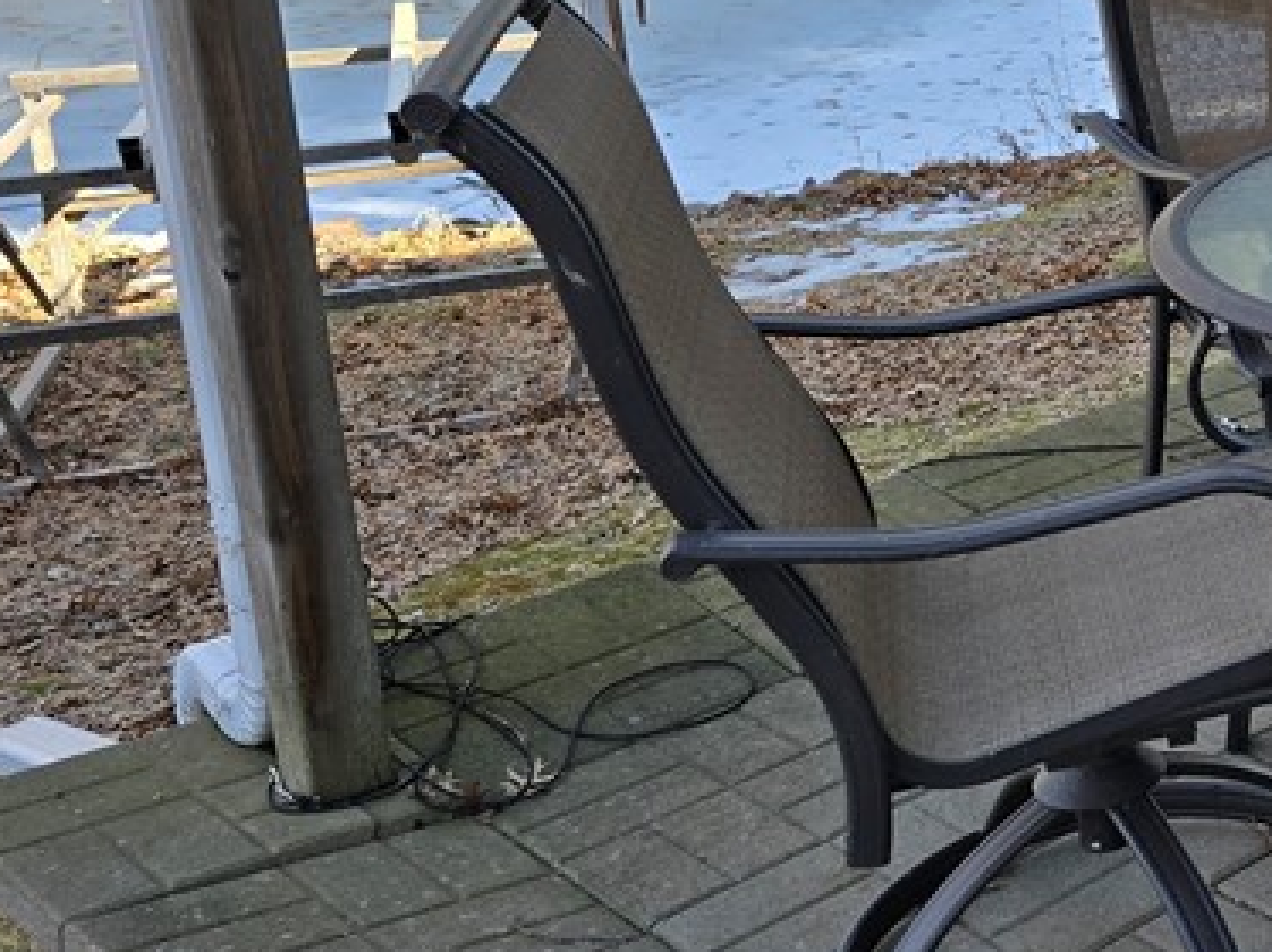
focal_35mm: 63
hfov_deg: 25.6
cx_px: 1731
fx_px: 2314
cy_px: 184
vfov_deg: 22.9
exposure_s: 1/219
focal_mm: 6.3
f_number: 1.7
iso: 12
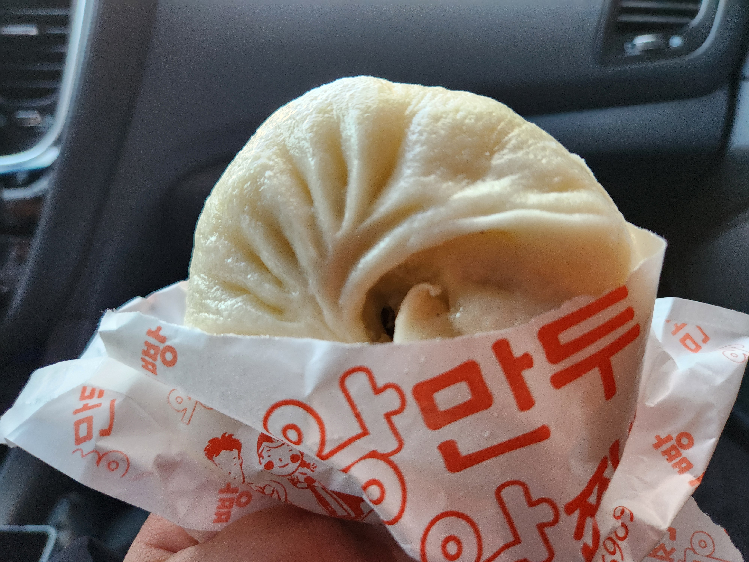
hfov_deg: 73.9
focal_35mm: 23
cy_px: 281
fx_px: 498
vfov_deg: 58.9
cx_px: 374
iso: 320
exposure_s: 1/120
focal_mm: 5.4
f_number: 1.8
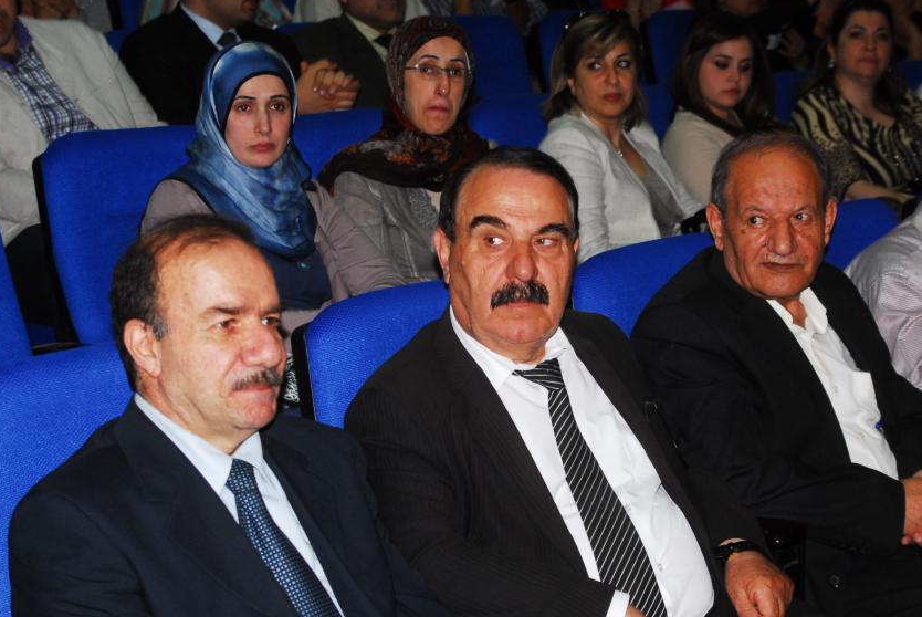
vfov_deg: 19.5
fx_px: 1795
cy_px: 368
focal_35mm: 70
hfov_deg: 28.8
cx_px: 543
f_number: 4.5
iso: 500
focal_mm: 38
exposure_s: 1/60
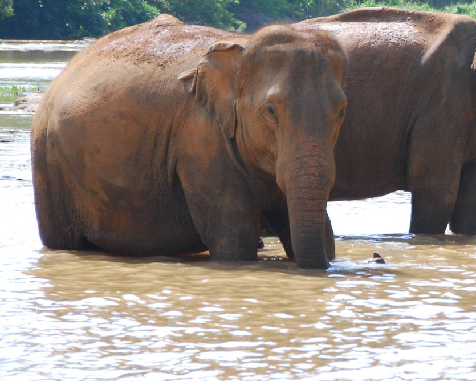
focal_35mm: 324
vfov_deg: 4.8
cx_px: 393
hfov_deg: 6.0
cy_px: 127
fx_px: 4564
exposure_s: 1/125
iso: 200
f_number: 5.6
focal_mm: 120
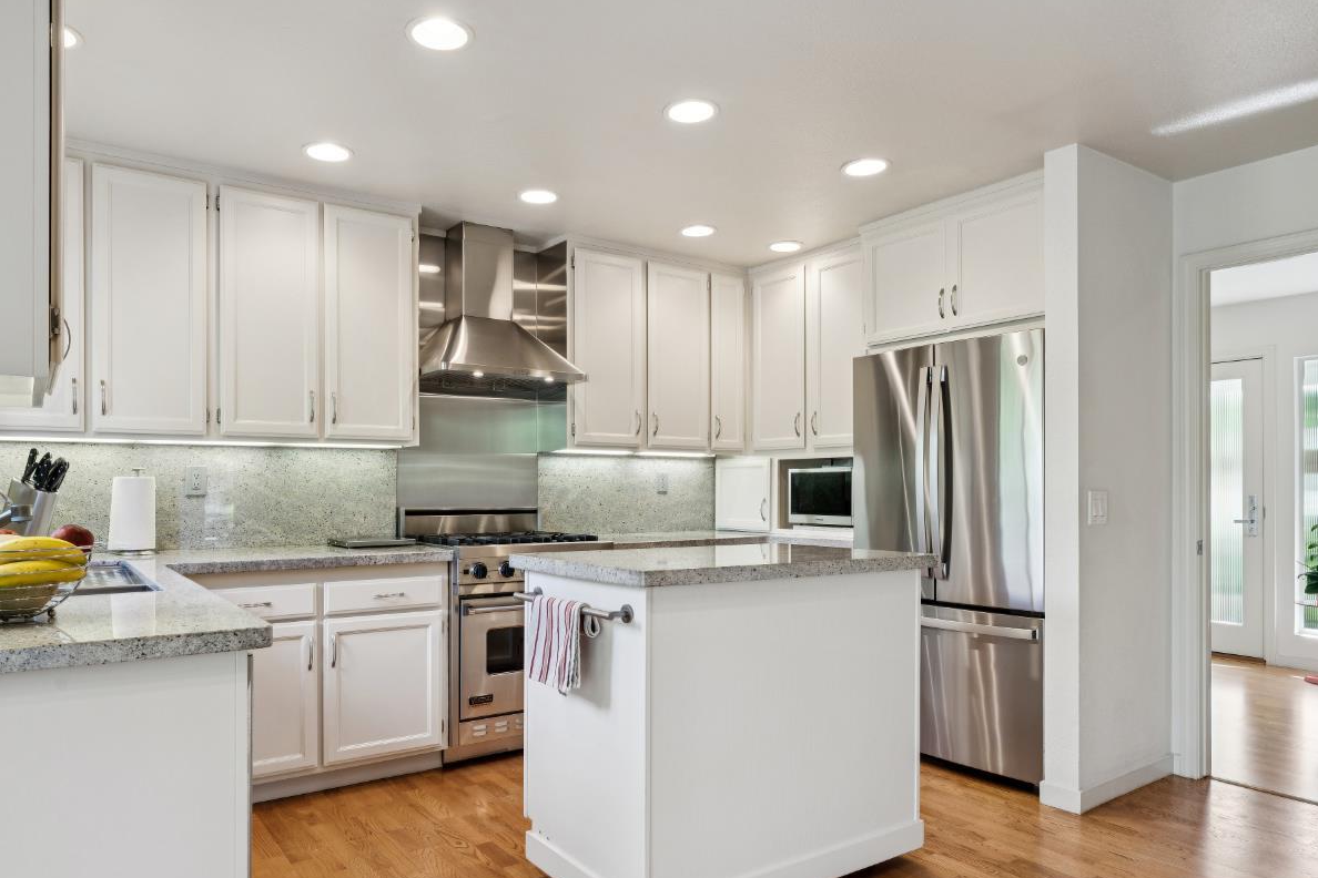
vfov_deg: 53.0
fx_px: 879
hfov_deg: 73.6
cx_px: 599
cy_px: 490
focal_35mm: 24
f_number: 11
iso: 320
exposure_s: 1/10
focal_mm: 19
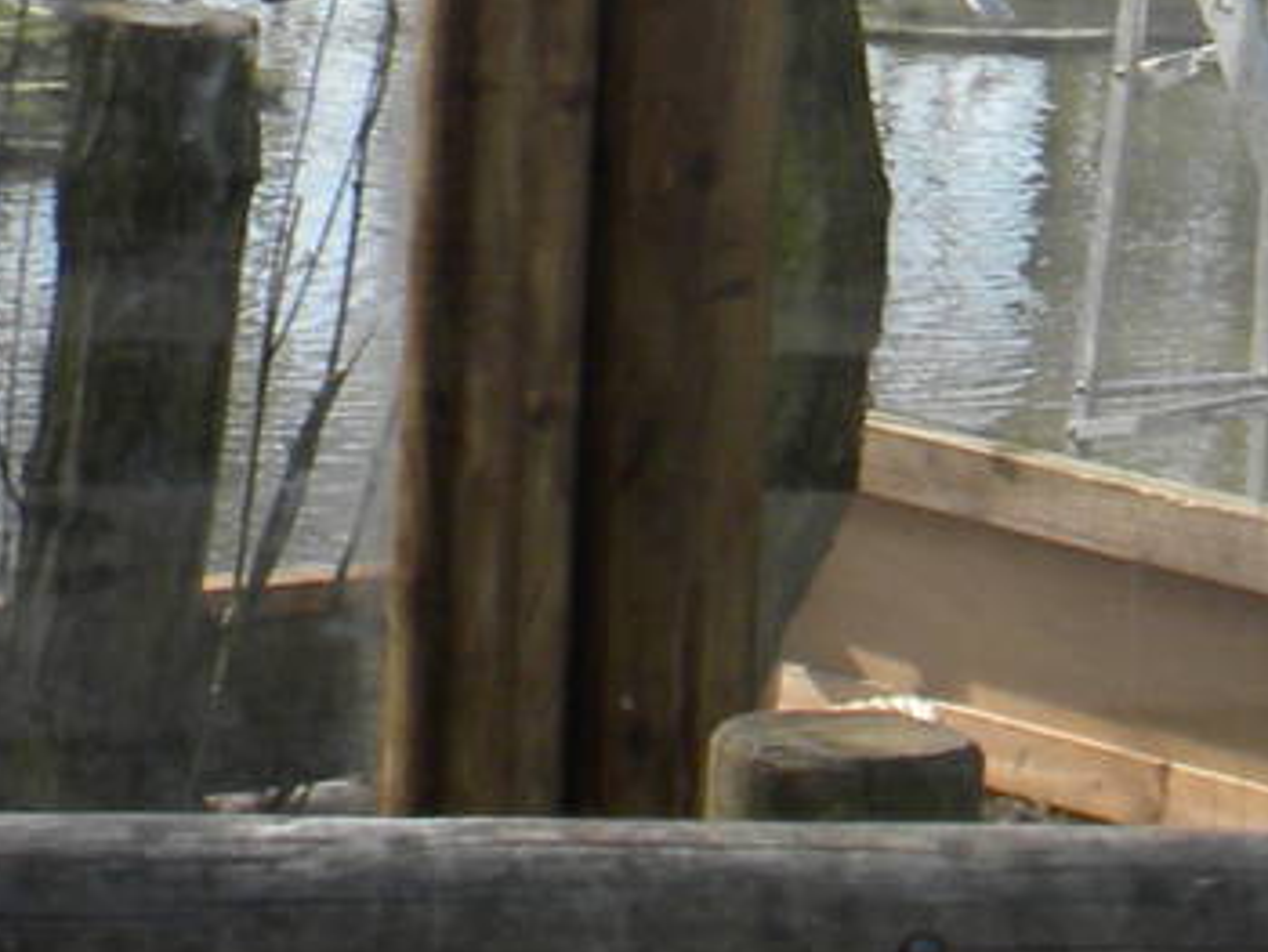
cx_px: 1420
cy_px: -130
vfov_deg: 11.4
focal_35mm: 128
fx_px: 4692
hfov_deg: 15.0
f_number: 3.5
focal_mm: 5
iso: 80
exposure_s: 1/448
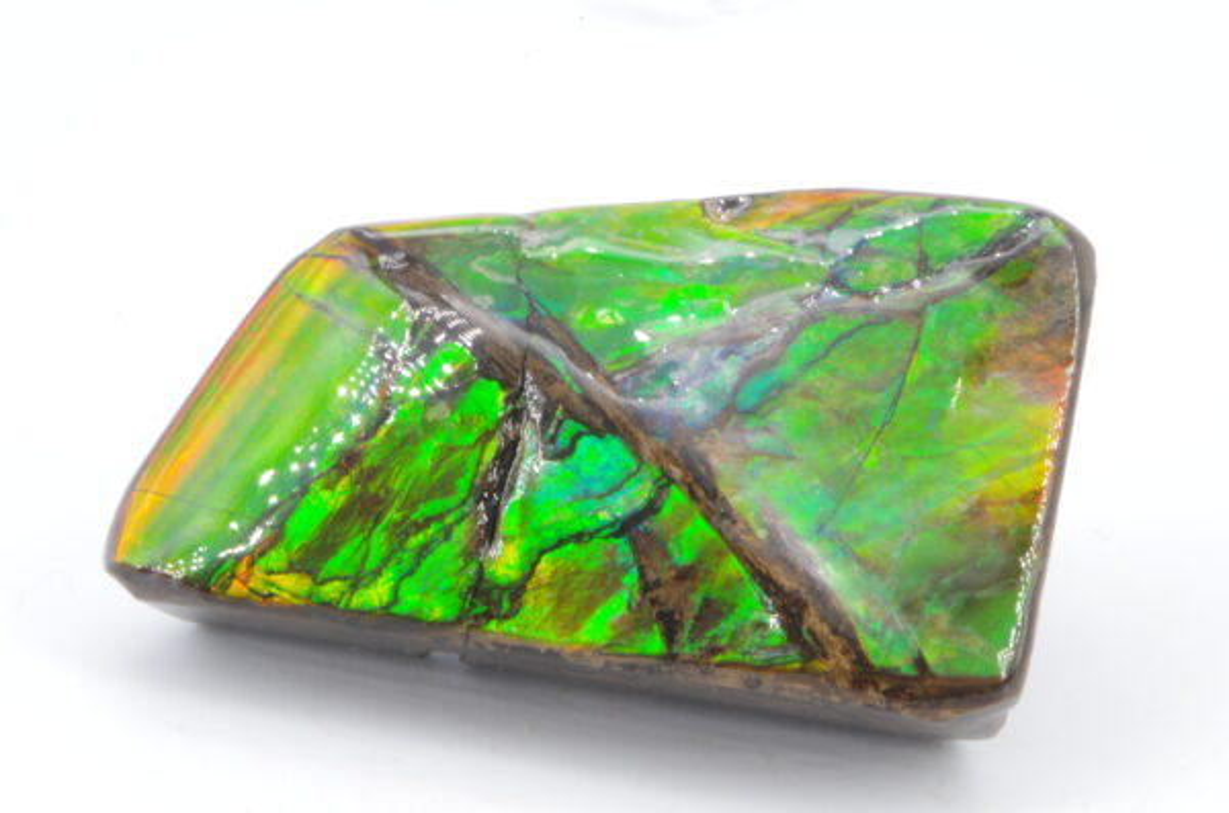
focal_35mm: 82
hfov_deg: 24.8
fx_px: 2793
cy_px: 406
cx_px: 614
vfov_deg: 16.6
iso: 100
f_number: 6.3
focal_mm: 55
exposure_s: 1/1.67
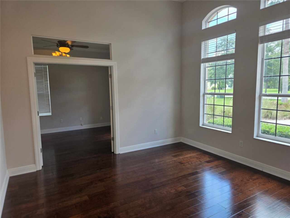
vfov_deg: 58.9
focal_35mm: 23
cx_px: 145
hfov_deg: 73.9
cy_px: 109
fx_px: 193
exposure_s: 1/120
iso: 64
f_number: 1.7
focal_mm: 6.3
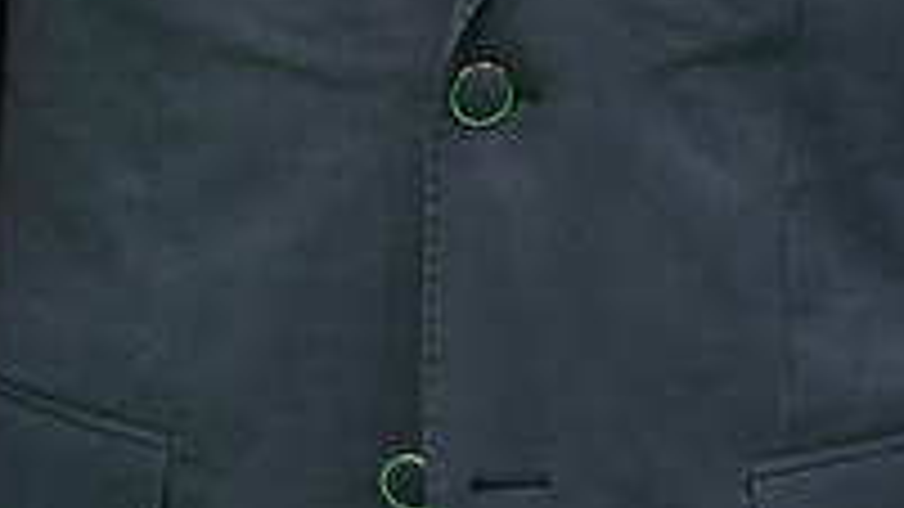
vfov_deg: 5.1
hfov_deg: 9.4
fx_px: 5489
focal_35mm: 229
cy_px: -877
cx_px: 612
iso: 360
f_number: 4
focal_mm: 44
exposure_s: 1/250
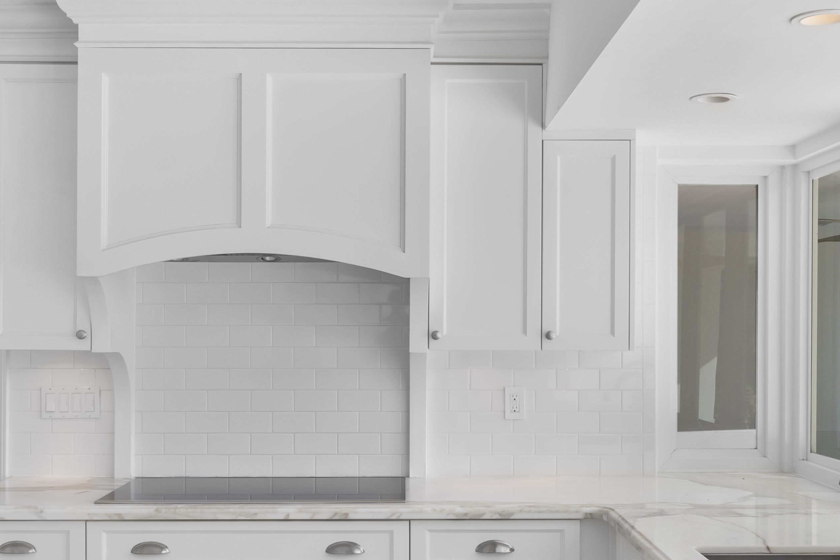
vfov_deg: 28.5
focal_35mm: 47
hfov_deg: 41.9
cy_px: 370
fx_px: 1097
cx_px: 415
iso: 250
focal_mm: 17
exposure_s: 1/30
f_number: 8
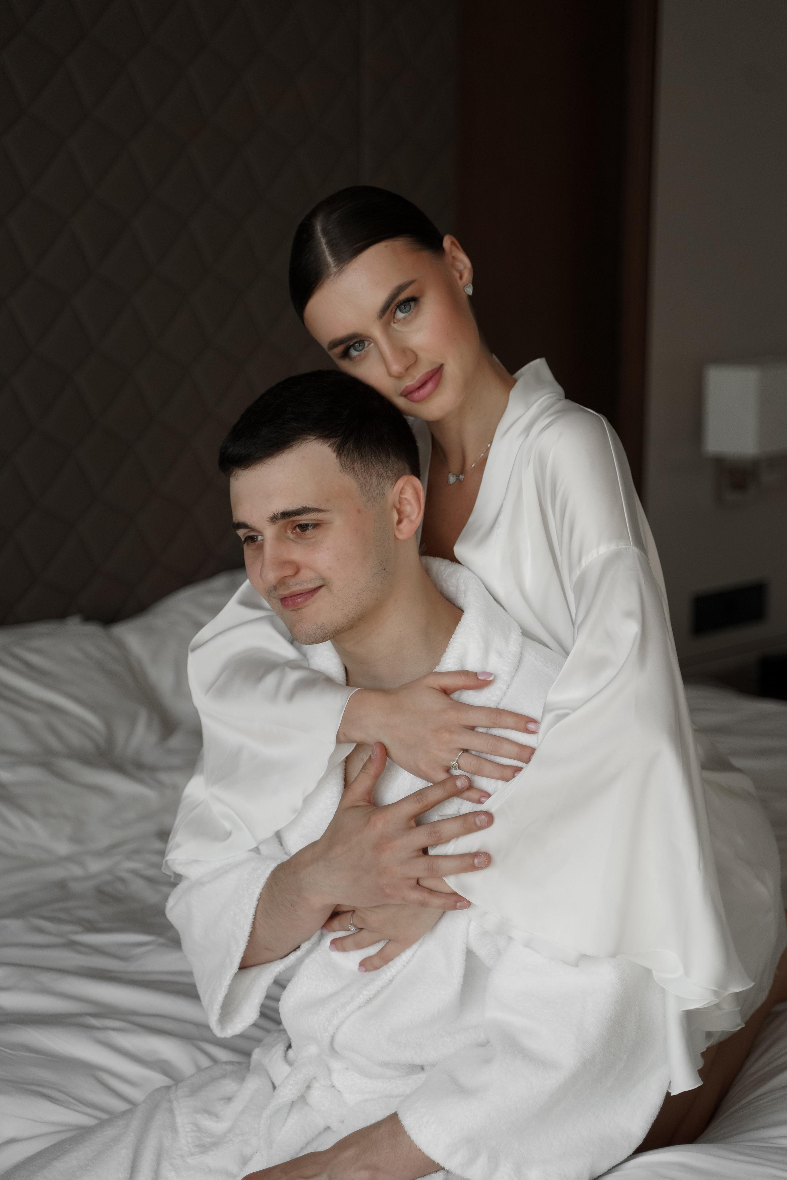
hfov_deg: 21.6
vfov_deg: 31.9
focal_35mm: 63
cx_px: 394
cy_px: 590
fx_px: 2066
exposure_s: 1/1250
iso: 640
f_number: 2.8
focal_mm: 63
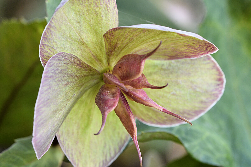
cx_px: 126
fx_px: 1882
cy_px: 84
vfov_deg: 5.1
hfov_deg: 7.6
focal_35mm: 270
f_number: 8
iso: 800
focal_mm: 180
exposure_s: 1/50
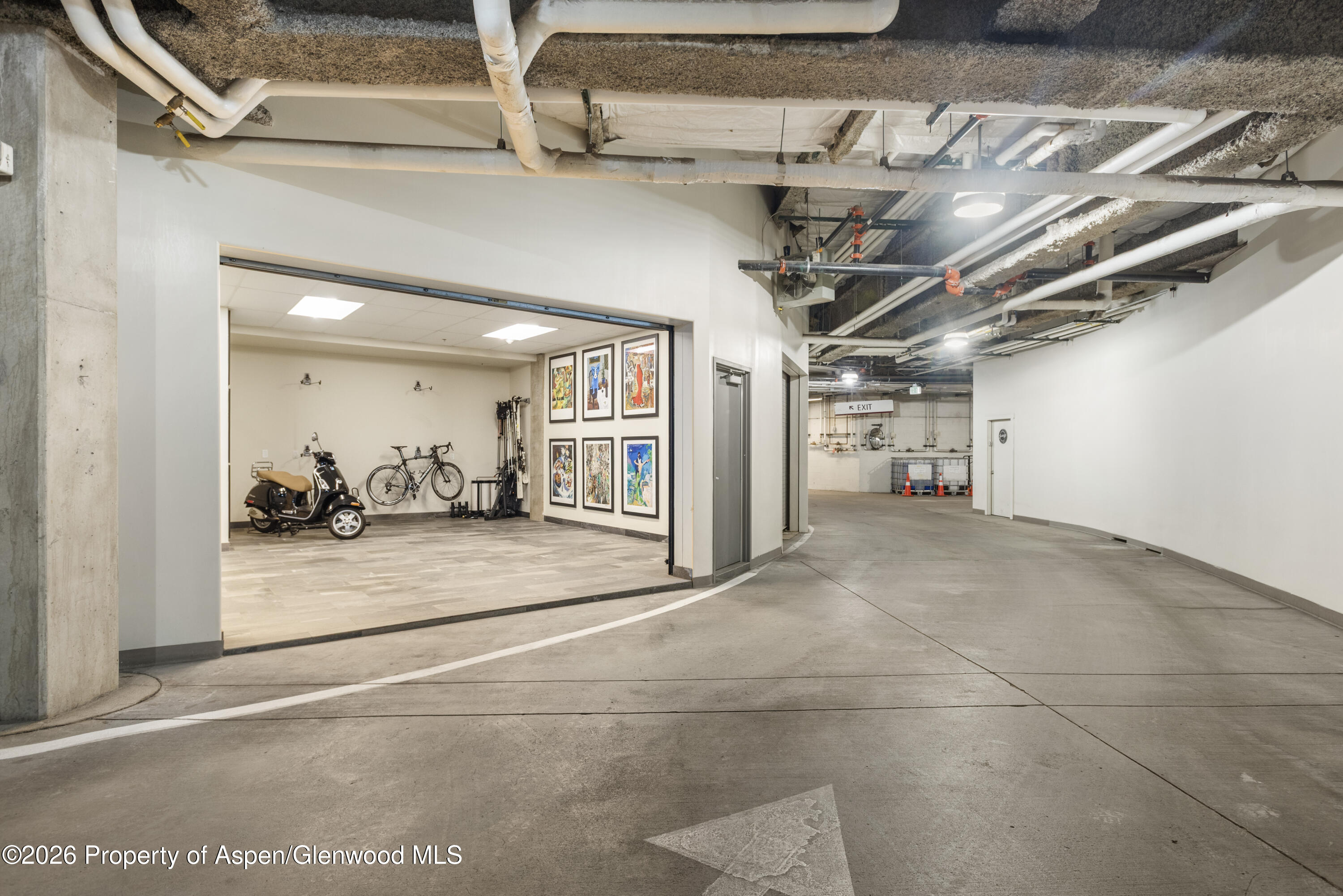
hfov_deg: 86.9
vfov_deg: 64.6
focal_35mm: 19
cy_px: 448
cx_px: 672
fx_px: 709
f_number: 7.1
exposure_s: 1/2.5
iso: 640
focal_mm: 19
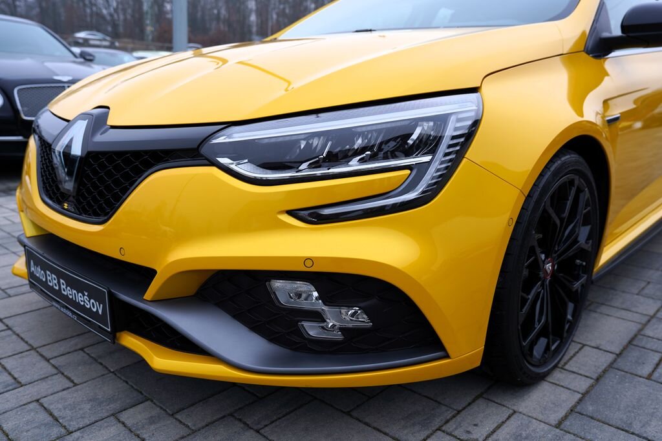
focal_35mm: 30
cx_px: 331
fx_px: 552
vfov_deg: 43.6
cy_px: 220
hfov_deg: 61.9
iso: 100
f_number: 4.5
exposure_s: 1/80
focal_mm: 30
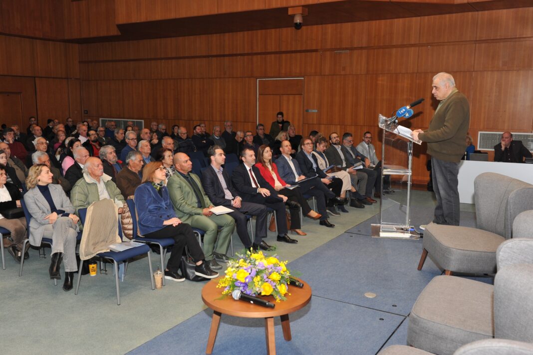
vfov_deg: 38.8
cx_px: 266
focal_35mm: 34
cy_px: 178
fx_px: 503
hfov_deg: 55.8
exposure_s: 1/60
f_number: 7.1
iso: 800
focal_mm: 34
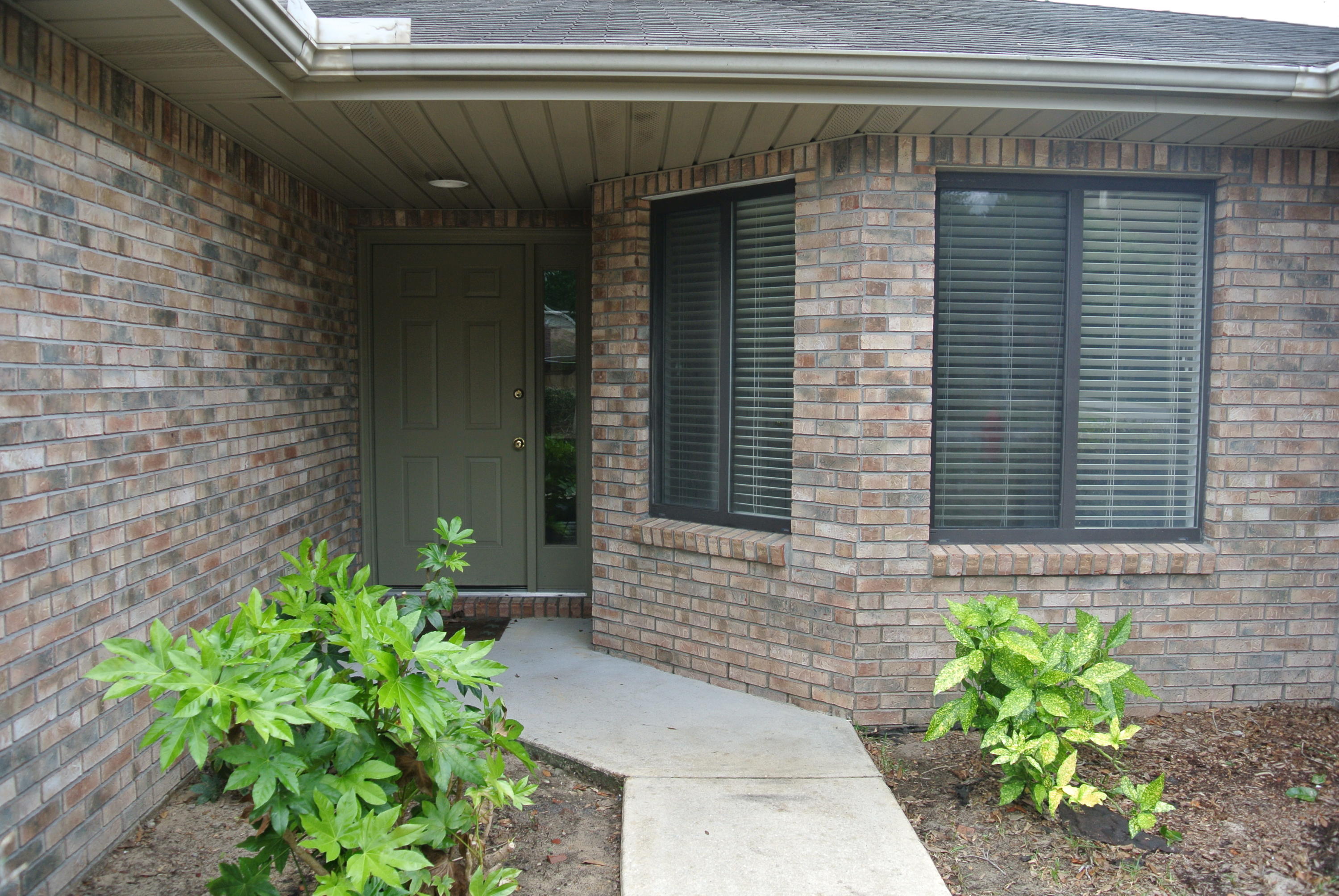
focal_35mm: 27
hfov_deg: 67.3
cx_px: 670
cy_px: 448
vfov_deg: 48.0
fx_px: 1005
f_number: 4
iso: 100
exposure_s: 1/250
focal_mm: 10
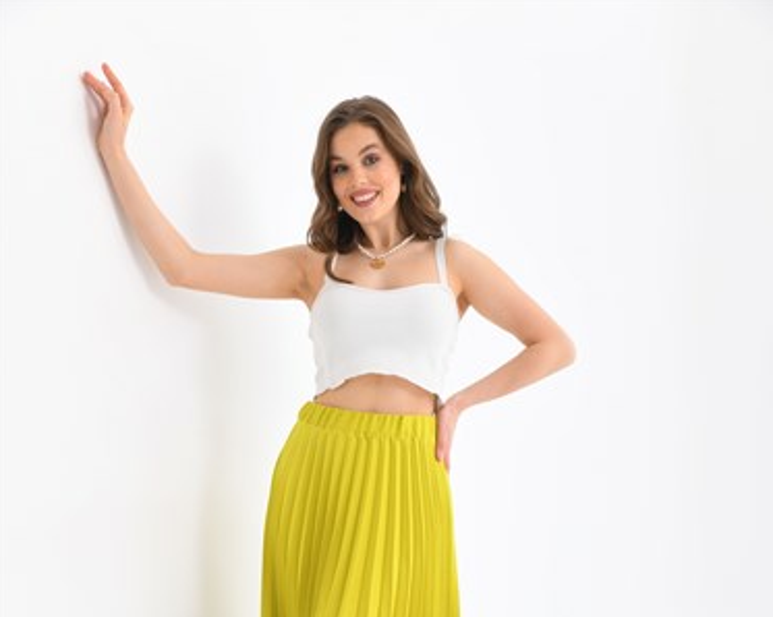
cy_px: 584
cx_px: 388
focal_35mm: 66
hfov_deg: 28.7
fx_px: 1509
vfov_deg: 22.4
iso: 160
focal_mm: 46
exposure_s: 1/125
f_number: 6.3
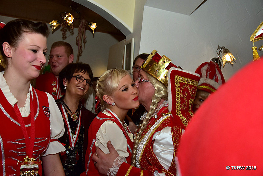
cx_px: 132
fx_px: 307
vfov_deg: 31.9
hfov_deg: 46.4
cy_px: 88
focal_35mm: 42
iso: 400
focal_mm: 28
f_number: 4
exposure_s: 1/320
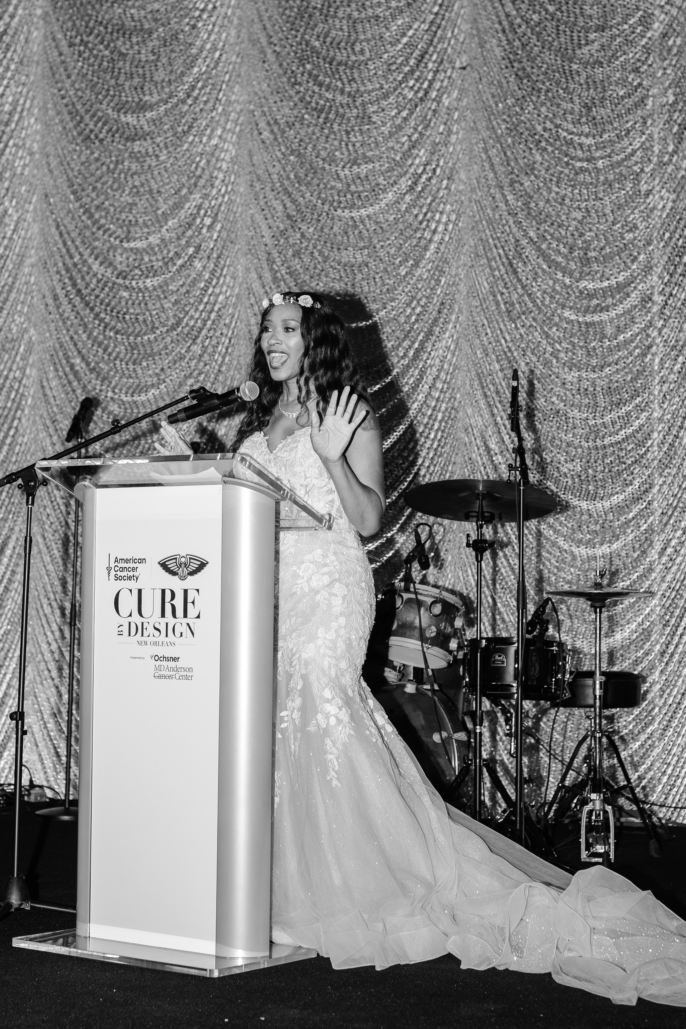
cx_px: 386
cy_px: 478
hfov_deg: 18.9
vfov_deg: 28.1
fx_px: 2058
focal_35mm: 72
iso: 400
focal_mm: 50
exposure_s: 1/200
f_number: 3.2
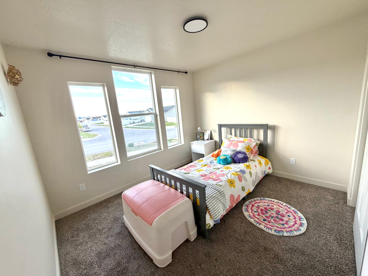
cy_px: 138
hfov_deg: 102.1
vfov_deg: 85.7
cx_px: 184
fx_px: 149
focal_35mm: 14
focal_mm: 2.22
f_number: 2.2
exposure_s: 1/121
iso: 125
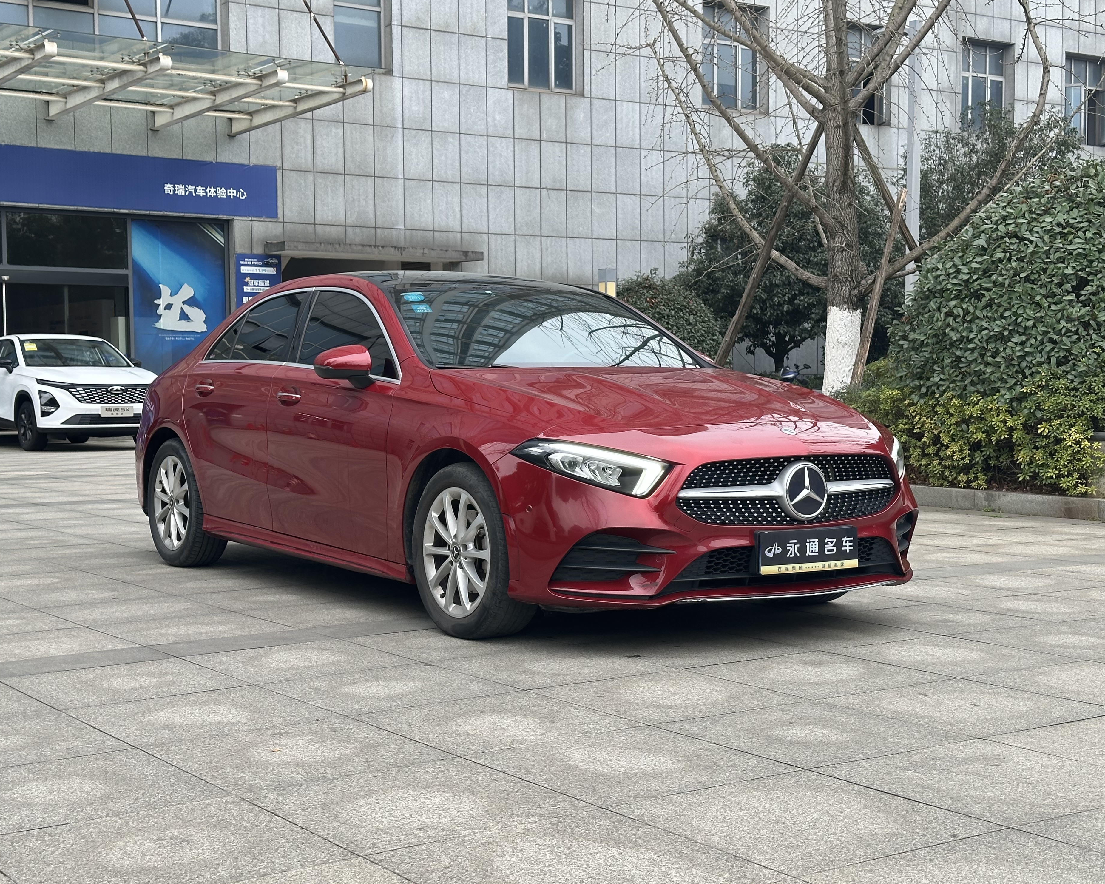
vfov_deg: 29.7
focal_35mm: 51
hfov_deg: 36.7
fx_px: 1668
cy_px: 433
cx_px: 536
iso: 80
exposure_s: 1/158
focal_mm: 6.86
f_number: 1.78
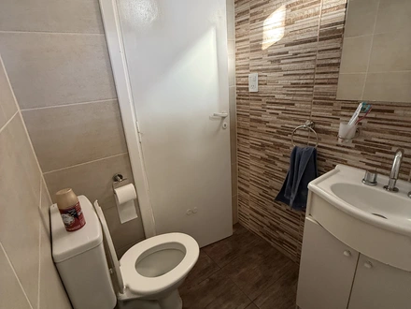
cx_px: 206
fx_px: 166
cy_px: 154
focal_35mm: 14
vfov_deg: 85.7
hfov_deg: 102.1
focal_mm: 2.22
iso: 320
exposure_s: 1/80
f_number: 2.2
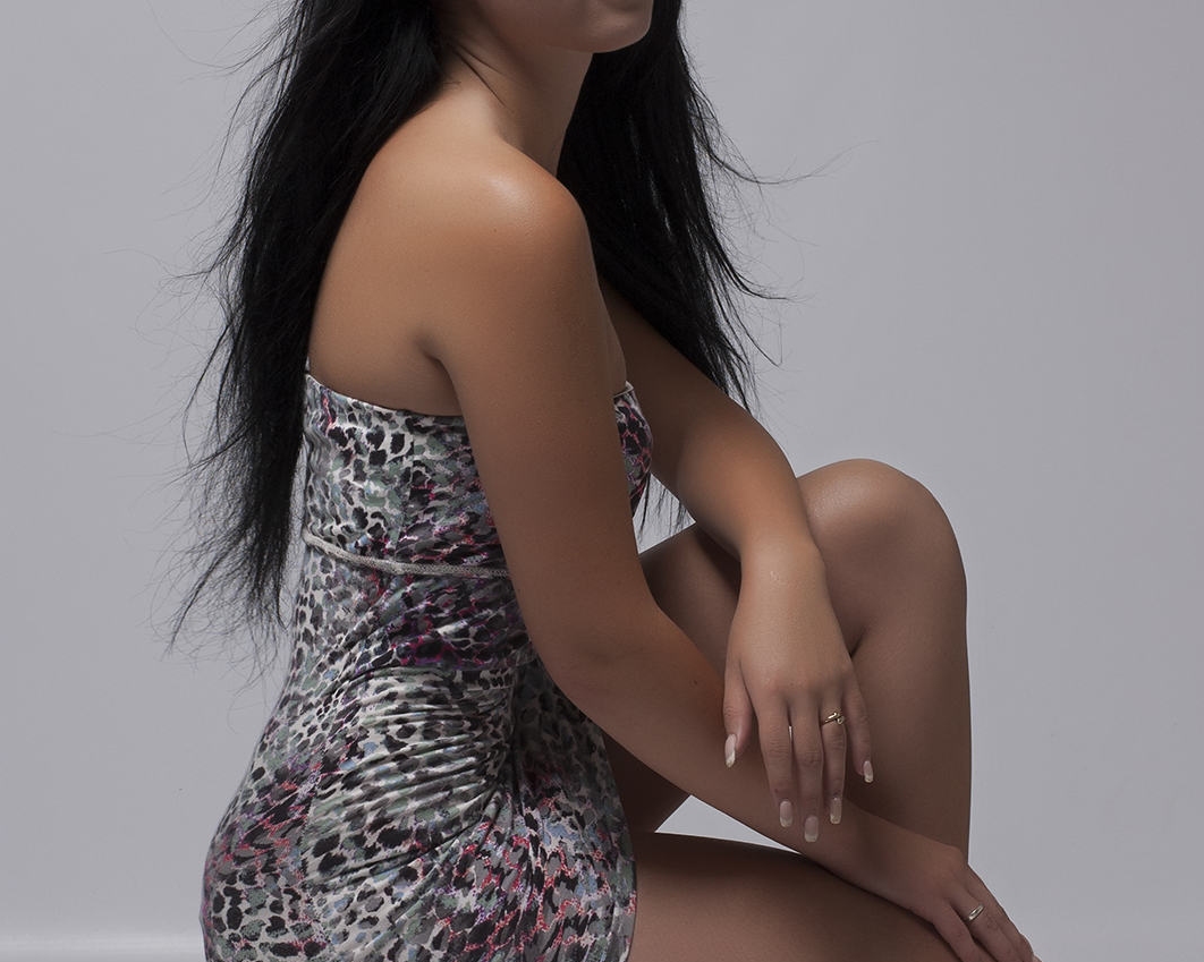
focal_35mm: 106
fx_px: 3776
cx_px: 602
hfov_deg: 18.1
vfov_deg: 14.5
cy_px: 508
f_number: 13
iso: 200
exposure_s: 1/500
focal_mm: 50
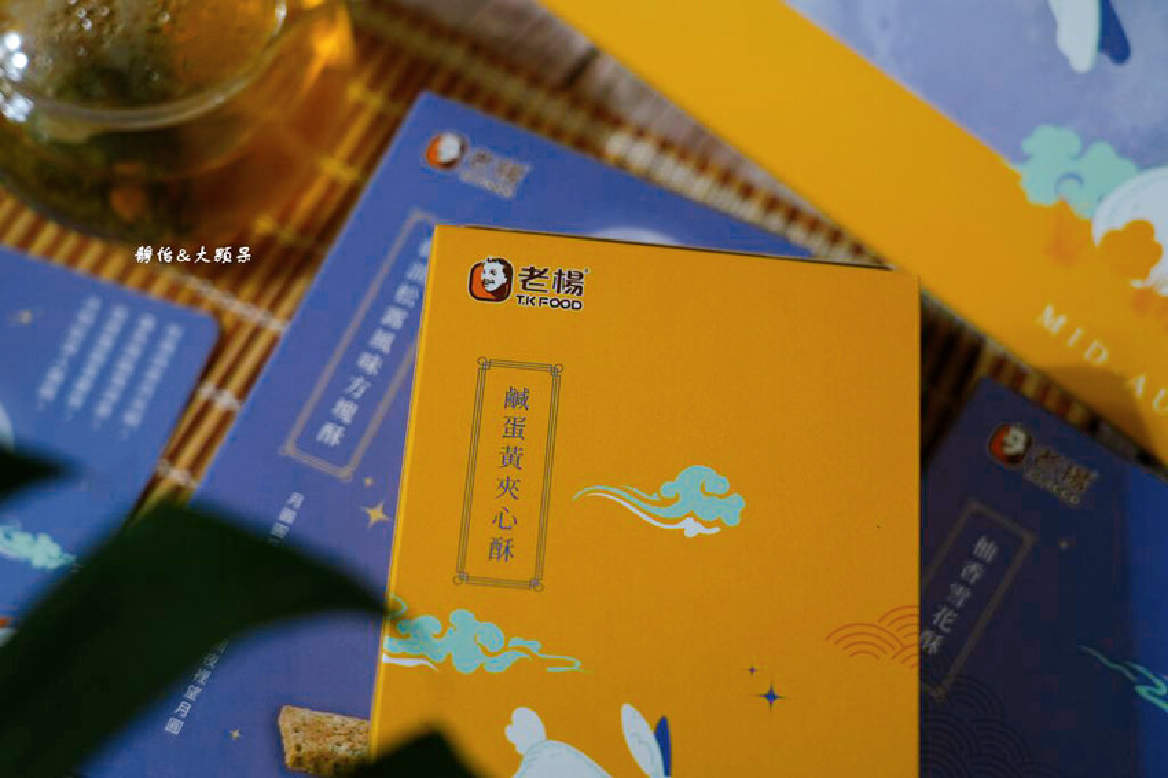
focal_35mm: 57
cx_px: 584
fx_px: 1849
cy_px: 389
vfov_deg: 23.8
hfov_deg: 35.1
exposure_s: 1/60
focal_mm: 57
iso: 800
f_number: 4
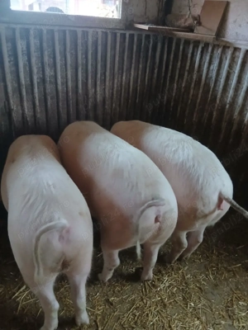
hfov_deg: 53.1
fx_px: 248
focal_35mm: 26
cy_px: 165
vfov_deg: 67.3
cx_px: 124
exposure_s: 1/20
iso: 1000
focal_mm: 3.98
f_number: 1.8
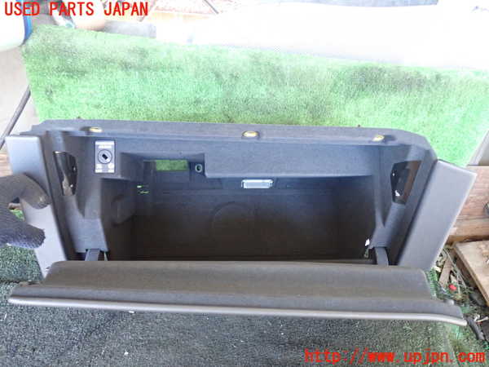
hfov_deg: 60.0
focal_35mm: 30
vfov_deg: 46.8
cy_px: 184
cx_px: 244
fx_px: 424
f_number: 2.3
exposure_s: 1/30
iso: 640
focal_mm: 5.4
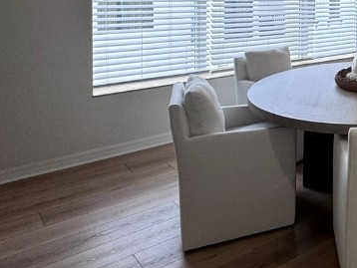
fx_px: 413
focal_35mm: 40
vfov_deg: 33.0
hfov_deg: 35.1
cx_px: 446
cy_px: -1
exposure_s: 1/120
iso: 64
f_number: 2.2
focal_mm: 2.22
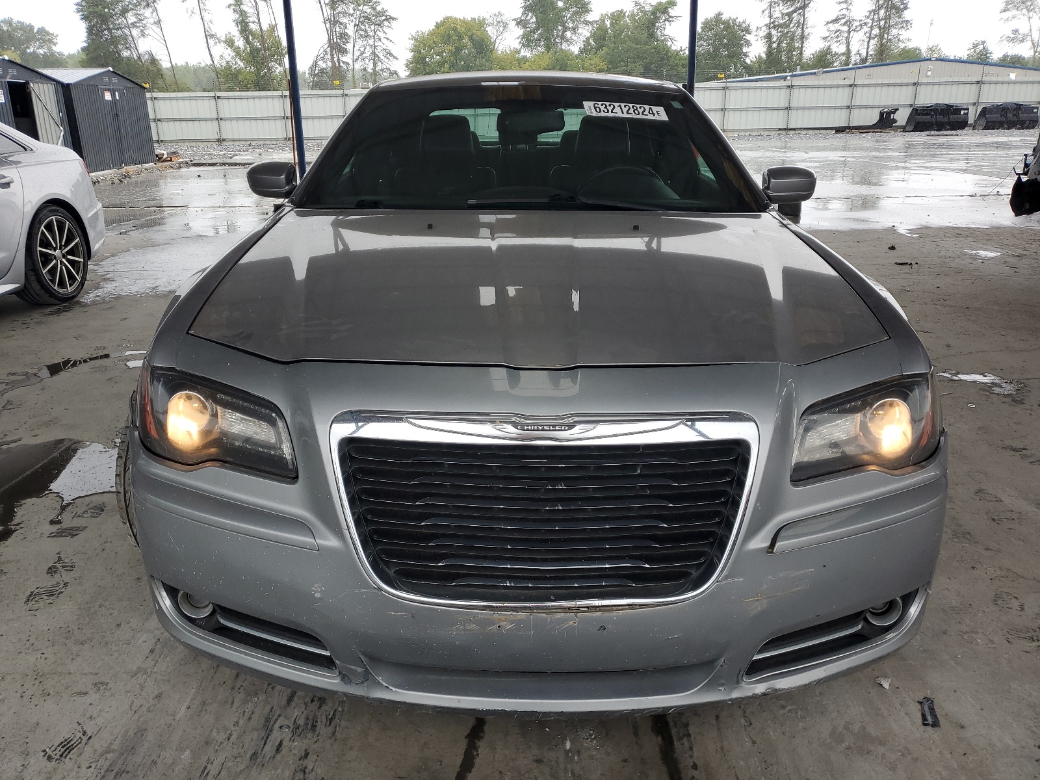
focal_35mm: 26
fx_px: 781
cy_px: 390
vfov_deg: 53.1
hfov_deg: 67.3
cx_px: 520
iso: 50
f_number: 1.5
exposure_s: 1/175
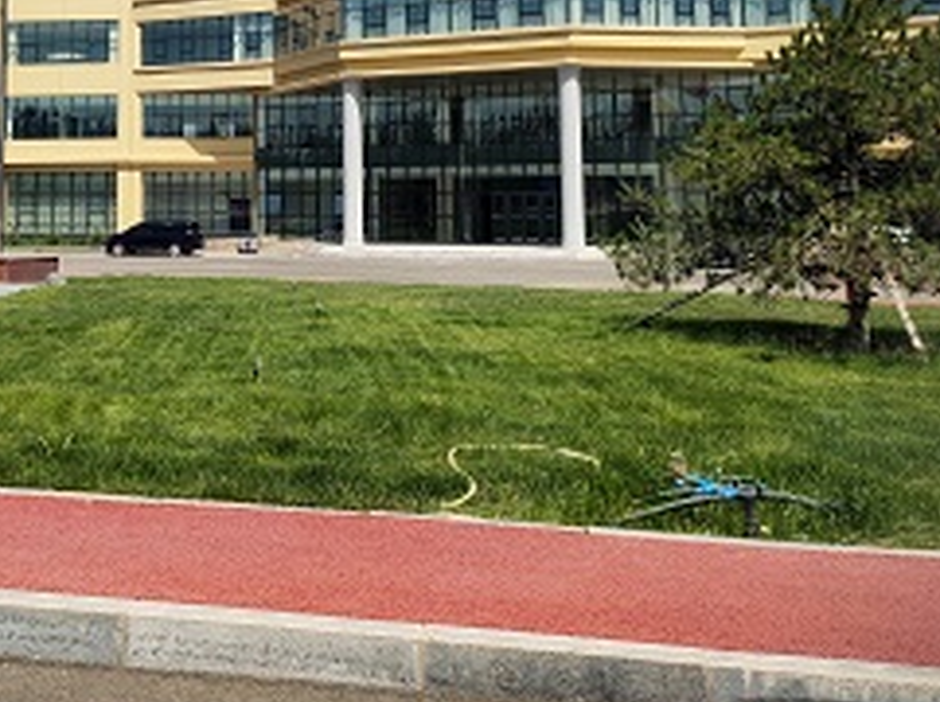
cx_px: 273
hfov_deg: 43.0
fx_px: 1166
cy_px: 53
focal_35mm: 43
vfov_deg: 31.7
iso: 56
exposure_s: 1/1665
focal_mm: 4.76
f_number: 1.79
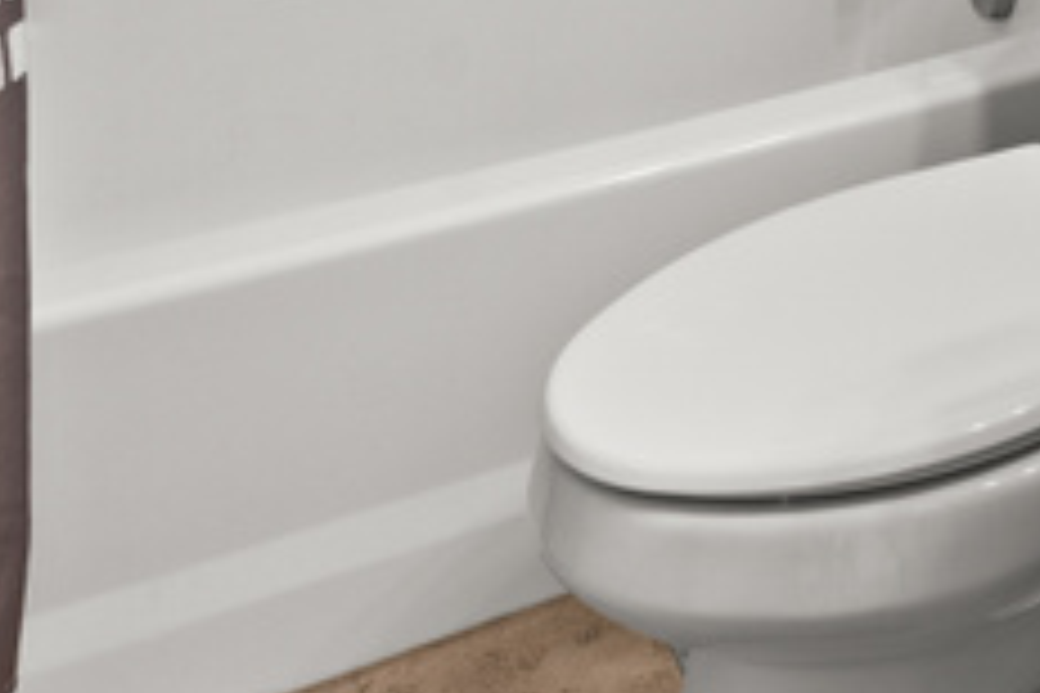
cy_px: -682
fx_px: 1791
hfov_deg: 28.9
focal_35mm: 62
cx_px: 1184
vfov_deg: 16.7
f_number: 7.1
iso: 400
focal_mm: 14
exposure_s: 1/10
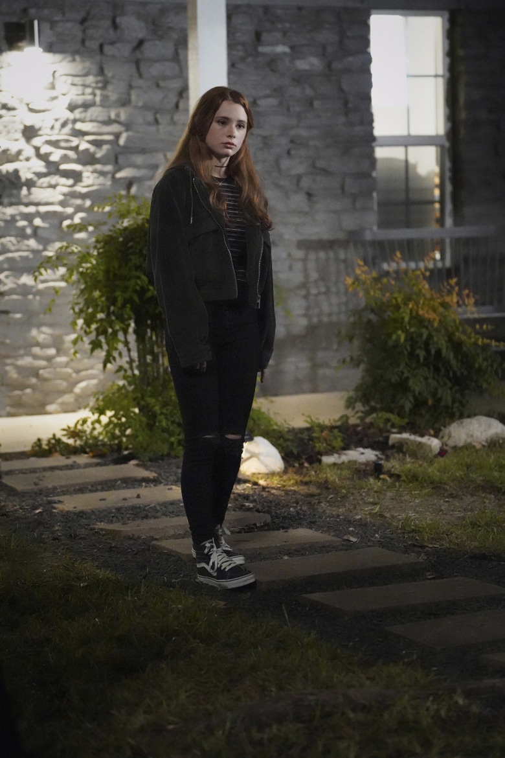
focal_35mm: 101
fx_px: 2125
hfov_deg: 13.6
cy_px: 379
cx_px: 252
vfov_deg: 20.2
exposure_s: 1/320
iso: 32000
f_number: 3.2
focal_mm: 101
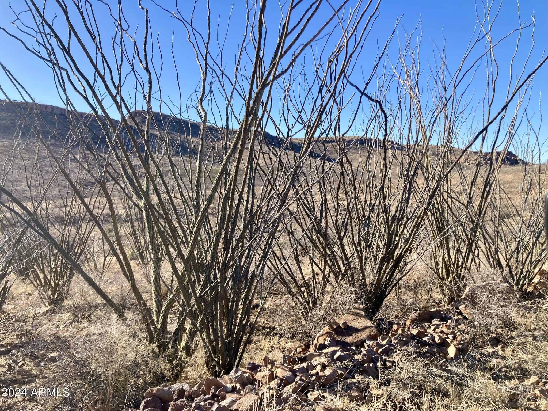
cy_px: 206
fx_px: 443
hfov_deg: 63.4
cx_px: 274
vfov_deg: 49.7
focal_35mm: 28
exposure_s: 1/1171
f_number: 1.8
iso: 20
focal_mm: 3.99
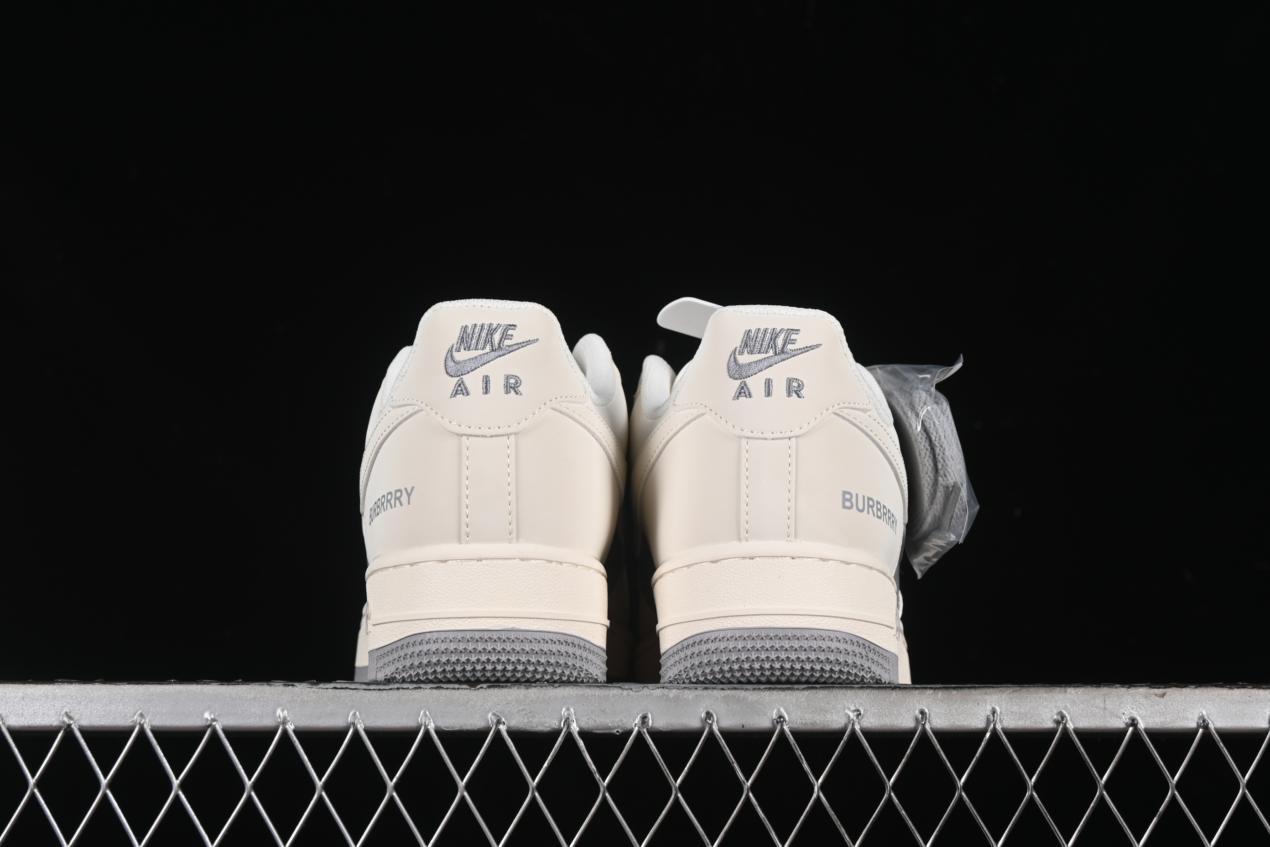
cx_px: 635
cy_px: 424
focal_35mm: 75
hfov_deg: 27.0
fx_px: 2646
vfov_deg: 18.2
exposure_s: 1/100
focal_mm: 50
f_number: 8
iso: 160
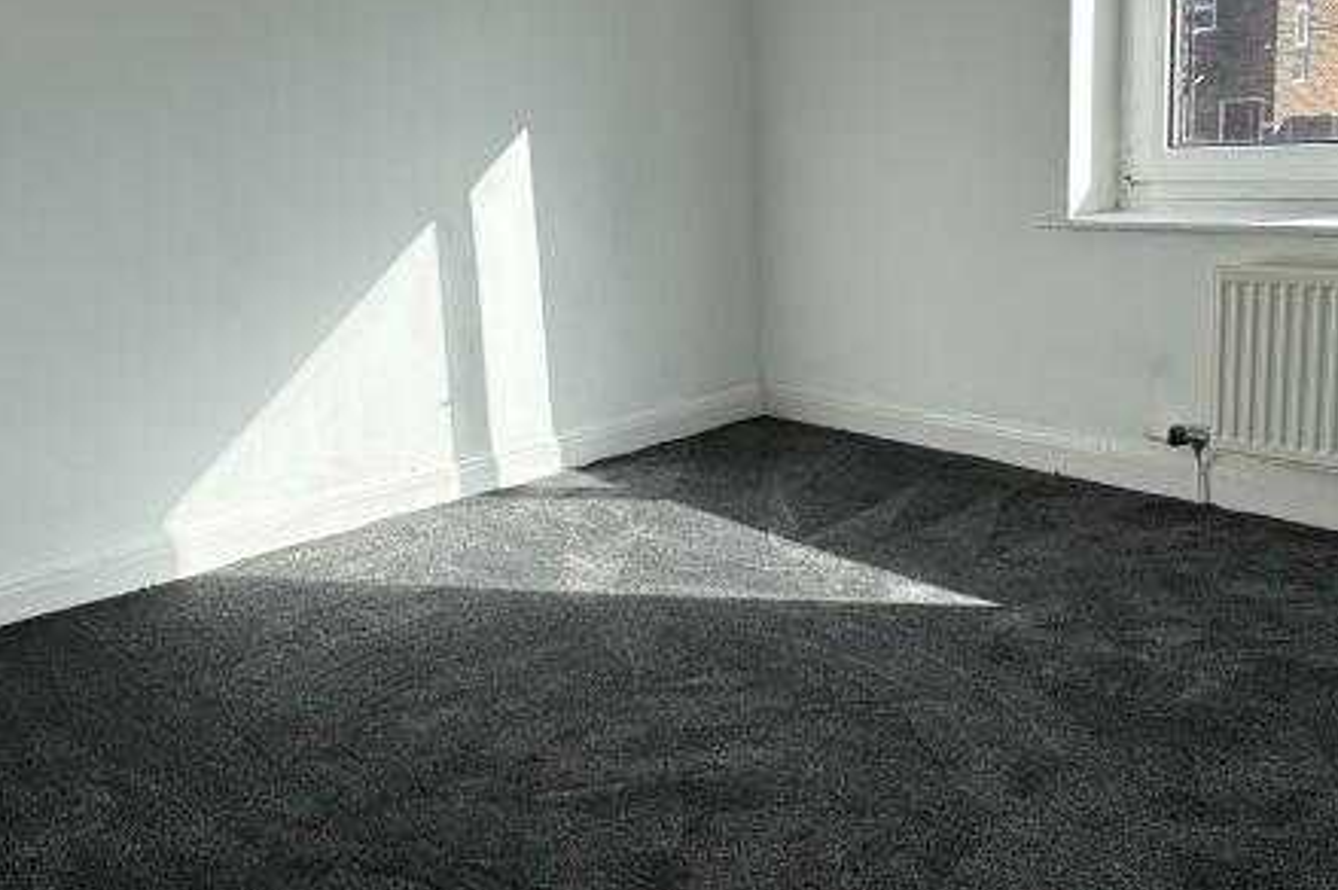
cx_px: 436
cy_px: 354
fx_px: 1263
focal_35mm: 34
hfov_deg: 54.6
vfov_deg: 38.7
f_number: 2.2
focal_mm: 2.22
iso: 40
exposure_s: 1/615
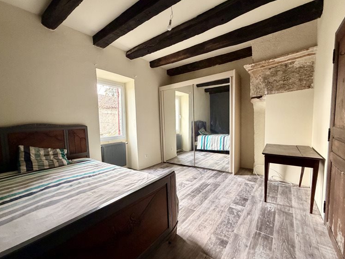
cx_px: 166
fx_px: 149
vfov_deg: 81.7
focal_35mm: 15
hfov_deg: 98.1
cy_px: 136
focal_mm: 2.22
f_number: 2.2
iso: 400
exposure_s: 1/60
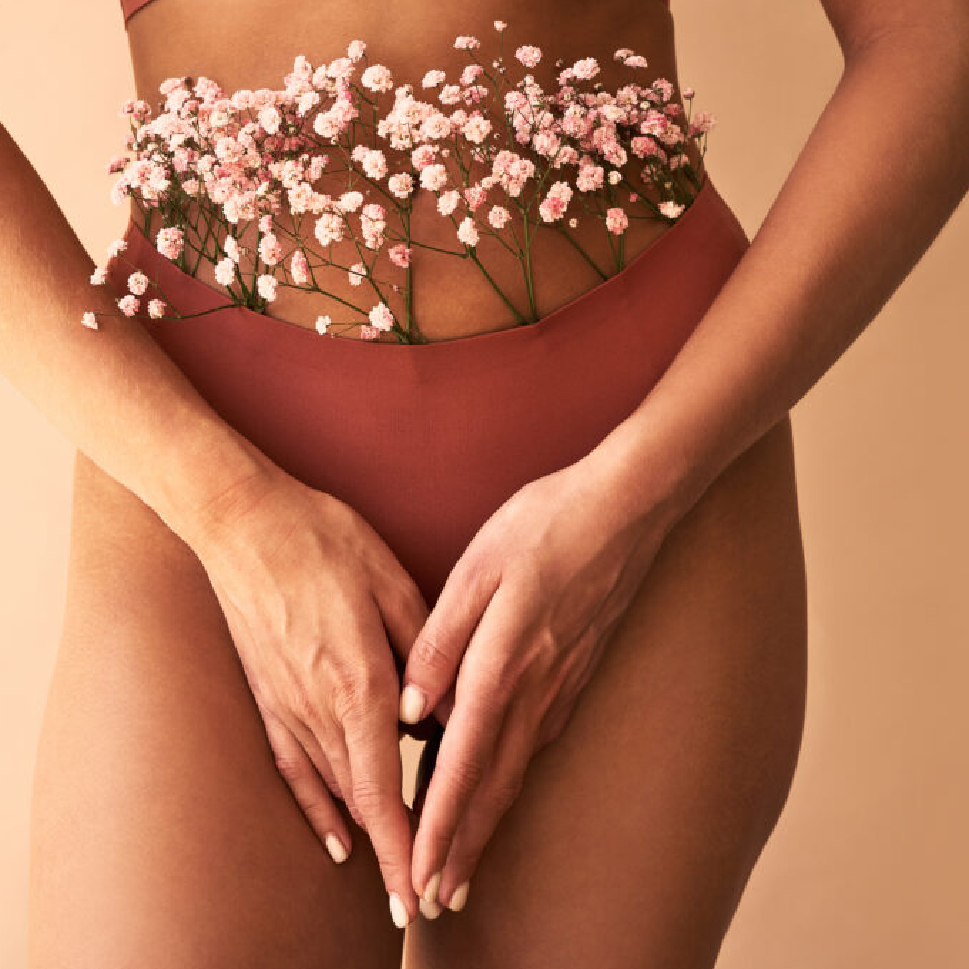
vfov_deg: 26.9
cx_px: 423
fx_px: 2027
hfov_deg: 26.9
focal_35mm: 64
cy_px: 485
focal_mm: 50
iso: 100
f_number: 6.3
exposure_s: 1/125
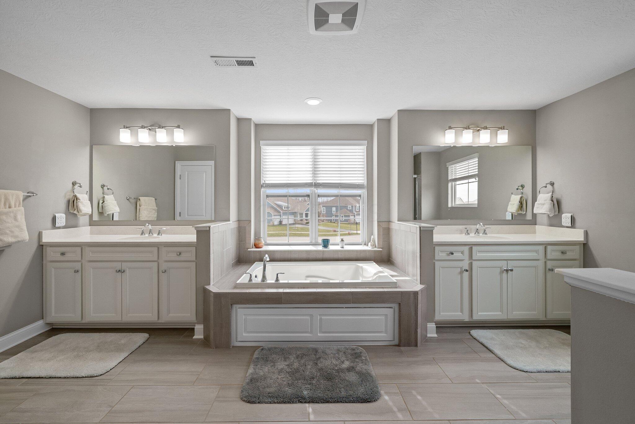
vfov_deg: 81.3
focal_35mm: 14
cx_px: 318
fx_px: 247
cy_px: 212
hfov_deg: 104.2
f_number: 9
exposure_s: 1/20
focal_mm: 14
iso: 800
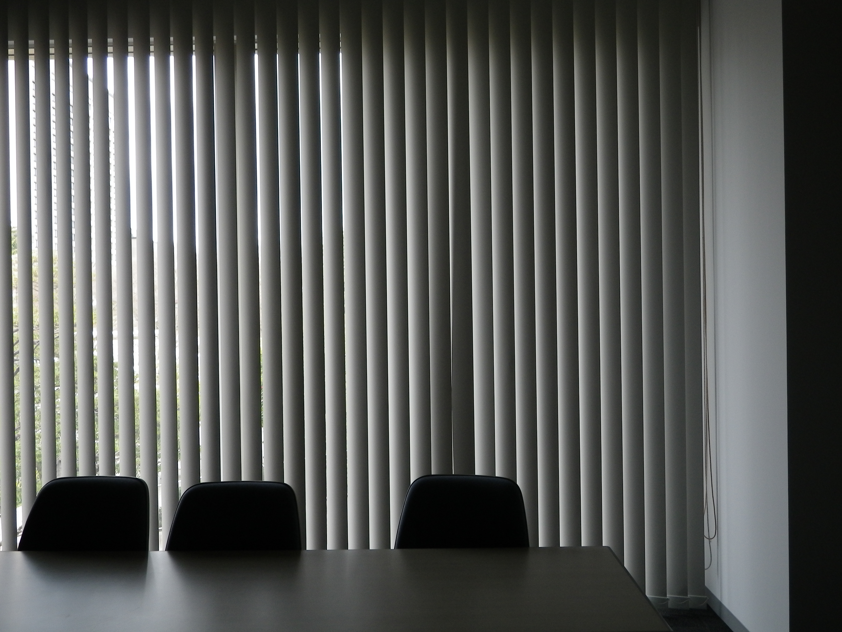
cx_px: 421
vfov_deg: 41.8
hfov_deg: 54.0
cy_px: 316
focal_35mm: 34
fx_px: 827
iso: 100
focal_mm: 6.1
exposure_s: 1/30
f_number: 3.8
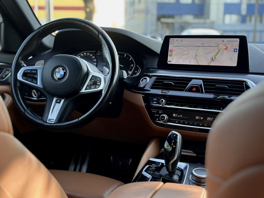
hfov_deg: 39.7
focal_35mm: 48
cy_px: 99
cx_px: 132
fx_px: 366
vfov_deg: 30.3
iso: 125
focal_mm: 6.86
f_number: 1.78
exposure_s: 1/202
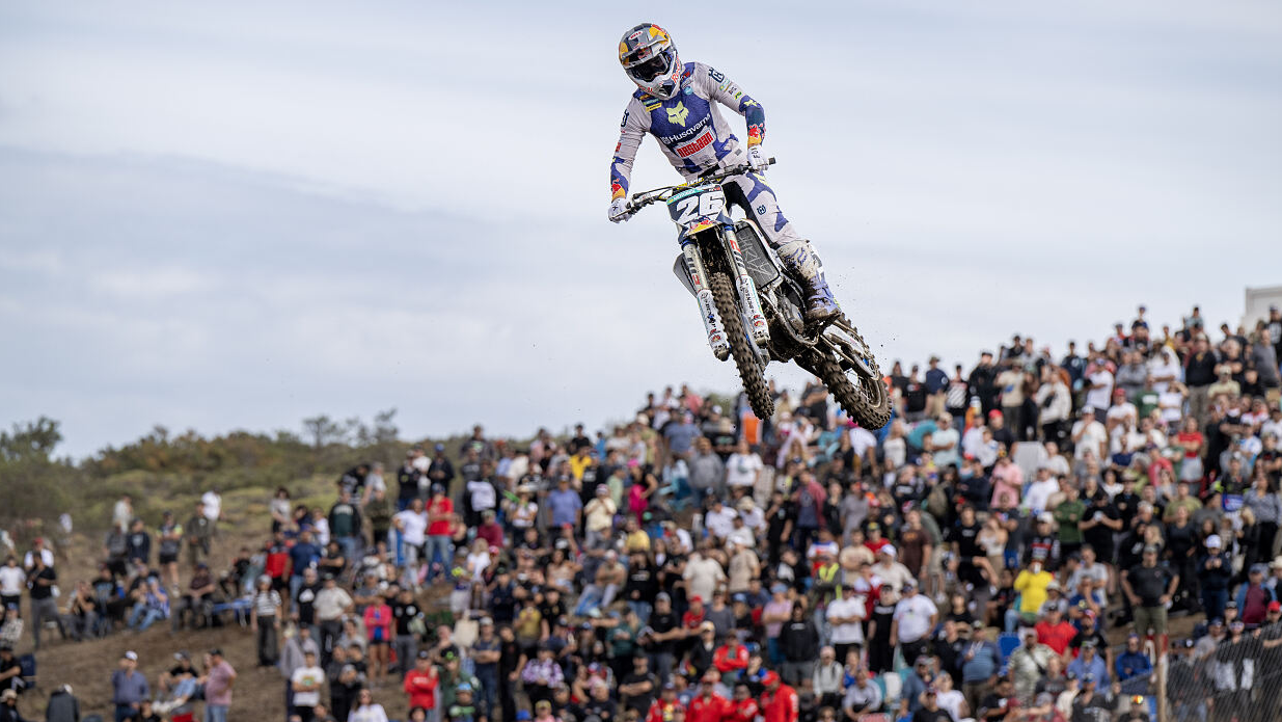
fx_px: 7139
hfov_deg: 10.3
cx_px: 642
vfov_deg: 5.8
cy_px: 304
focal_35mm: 210
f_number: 5
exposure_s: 1/1250
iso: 200
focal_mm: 200
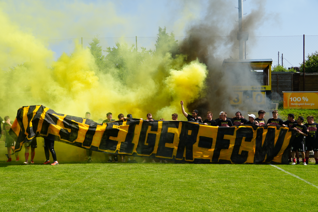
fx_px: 353
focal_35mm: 40
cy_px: 106
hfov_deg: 48.5
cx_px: 159
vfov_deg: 33.4
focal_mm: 27
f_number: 10
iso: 100
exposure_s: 1/160
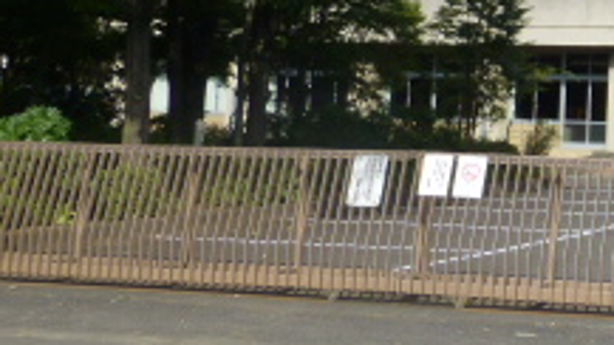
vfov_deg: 14.9
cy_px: -124
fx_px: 1253
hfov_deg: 24.0
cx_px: 809
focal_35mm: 77
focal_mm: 4.3
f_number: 4
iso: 100
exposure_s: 1/500
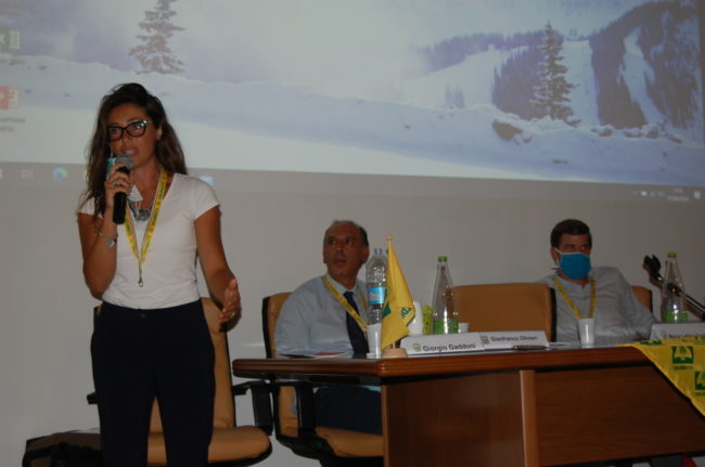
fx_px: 1114
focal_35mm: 57
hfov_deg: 35.1
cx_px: 352
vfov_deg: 23.7
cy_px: 234
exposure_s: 1/60
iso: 400
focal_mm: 38
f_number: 4.8
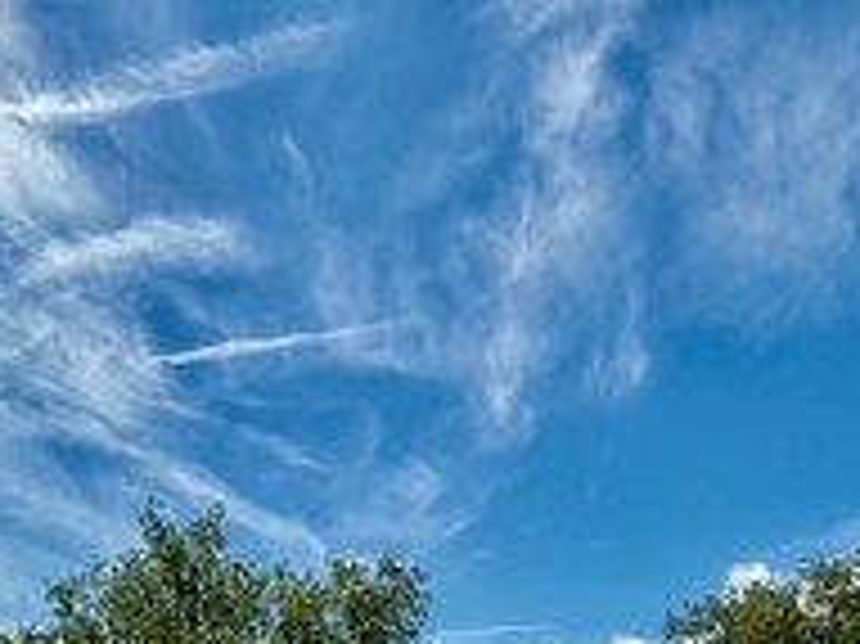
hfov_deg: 39.5
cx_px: 230
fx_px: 1167
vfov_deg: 25.8
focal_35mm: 47
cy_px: 865
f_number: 2.2
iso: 50
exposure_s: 1/3663
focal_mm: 2.22
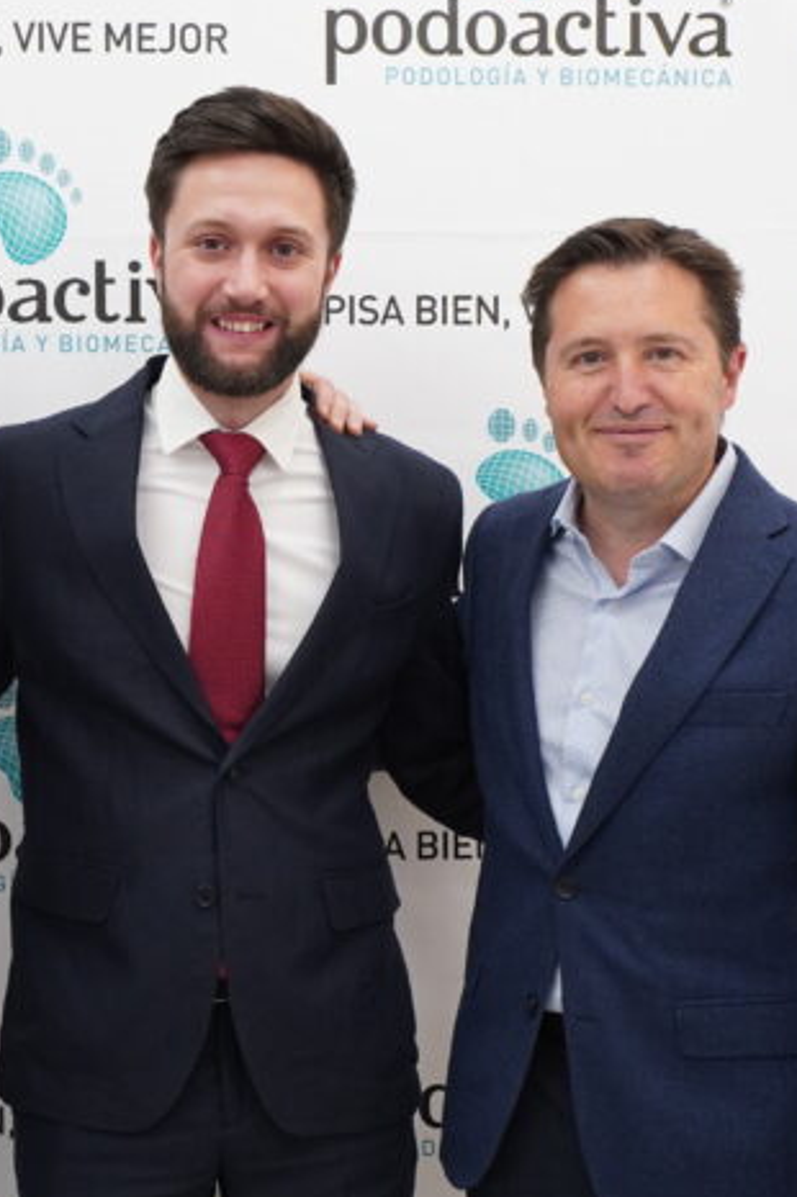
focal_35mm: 66
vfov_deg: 30.5
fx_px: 2195
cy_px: 613
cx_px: 252
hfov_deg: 20.5
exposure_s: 1/200
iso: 800
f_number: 3.5
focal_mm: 20
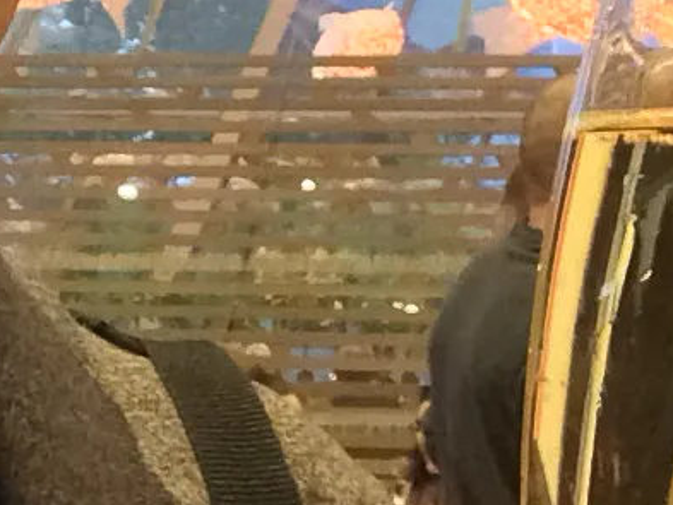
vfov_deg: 14.2
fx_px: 1964
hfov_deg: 18.9
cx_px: -9
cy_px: -84
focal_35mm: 101
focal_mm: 2.15
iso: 500
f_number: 2.4
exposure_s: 1/17
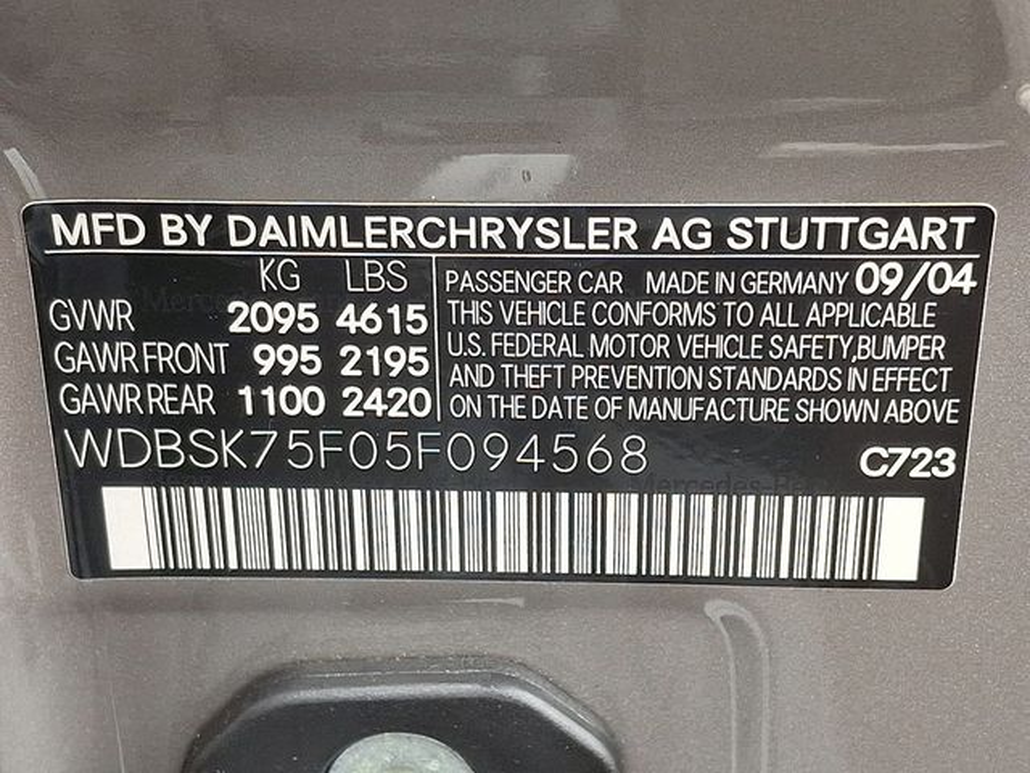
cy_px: 386
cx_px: 515
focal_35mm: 25
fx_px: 744
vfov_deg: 54.9
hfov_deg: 69.4
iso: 25
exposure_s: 1/120
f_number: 1.8
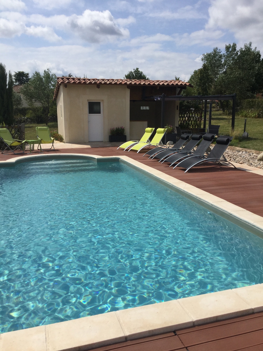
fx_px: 314
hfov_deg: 45.4
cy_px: 176
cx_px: 132
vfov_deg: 58.4
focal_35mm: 31
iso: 25
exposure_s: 1/3268
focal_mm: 3.3
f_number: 2.4
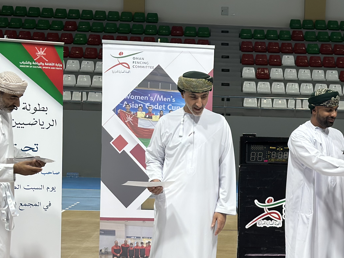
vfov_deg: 15.8
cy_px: 183
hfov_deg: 20.9
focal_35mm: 93
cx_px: 272
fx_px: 924
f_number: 1.78
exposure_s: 1/165
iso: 64
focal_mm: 6.86
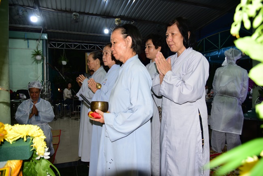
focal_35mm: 24
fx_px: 175
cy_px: 88
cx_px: 132
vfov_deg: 53.2
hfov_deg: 73.7
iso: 500
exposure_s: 1/40
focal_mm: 24
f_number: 4
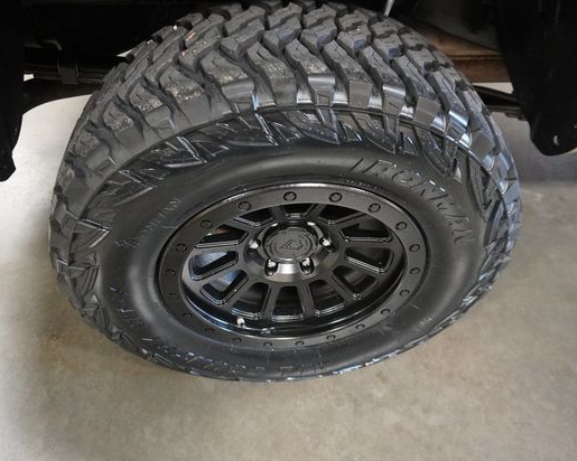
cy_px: 225
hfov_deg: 62.2
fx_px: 478
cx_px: 301
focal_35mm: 28
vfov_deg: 51.5
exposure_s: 1/50
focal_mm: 16
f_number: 3.5
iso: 6400
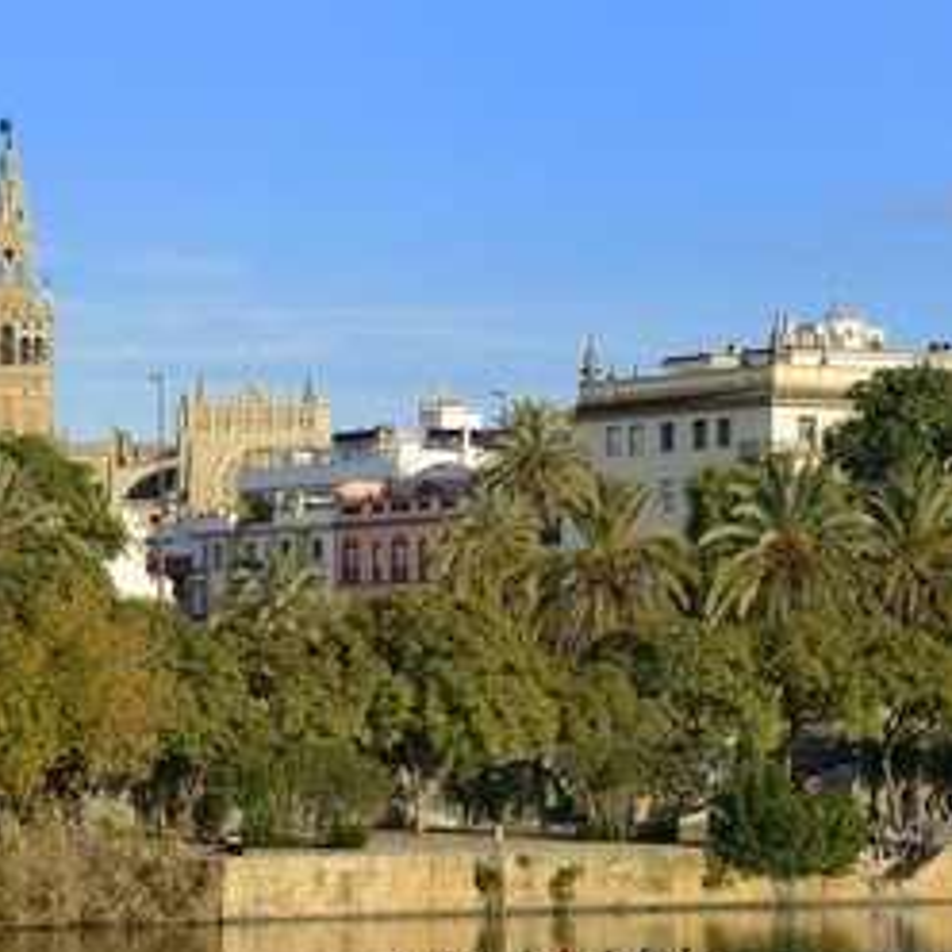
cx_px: 154
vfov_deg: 10.1
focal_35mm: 173
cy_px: 534
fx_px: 5383
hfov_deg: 10.1
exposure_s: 1/320
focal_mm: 120
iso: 200
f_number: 9
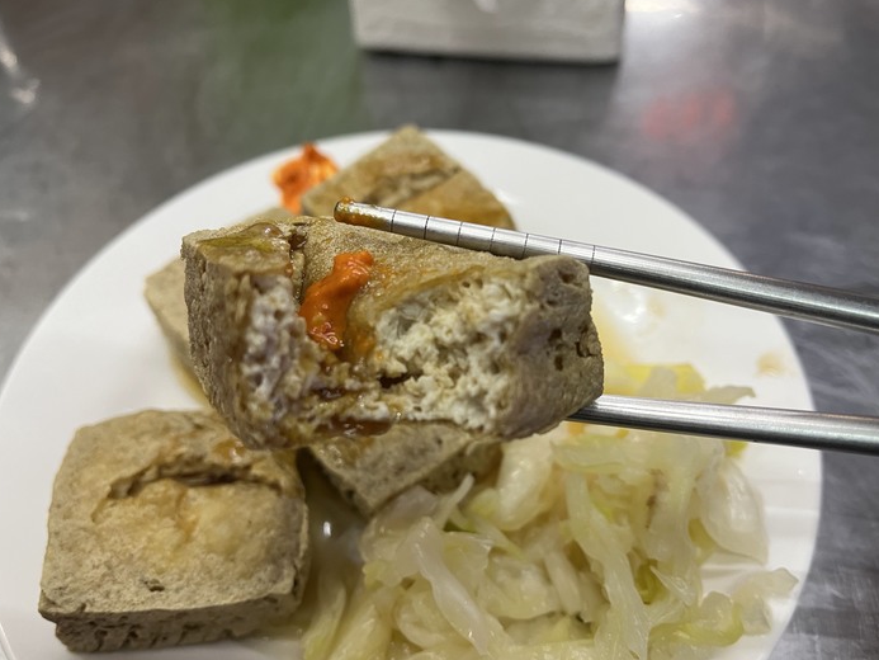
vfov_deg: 51.4
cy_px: 334
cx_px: 438
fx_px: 686
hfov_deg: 65.3
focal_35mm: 27
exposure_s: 1/60
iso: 160
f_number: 1.6
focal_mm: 5.1
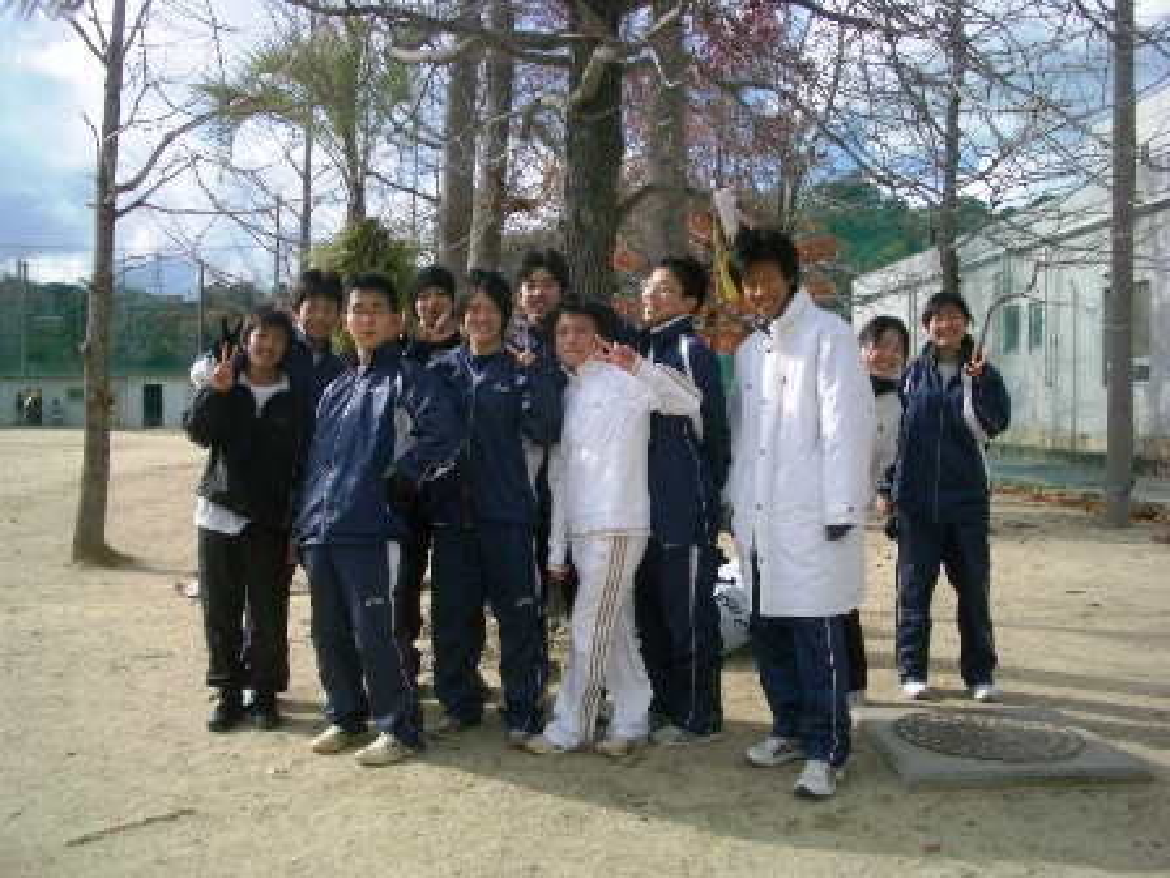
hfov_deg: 52.6
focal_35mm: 35
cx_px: 585
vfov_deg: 40.7
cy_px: 439
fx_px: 1183
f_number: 4.3
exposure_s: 1/500
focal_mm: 5.8
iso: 50
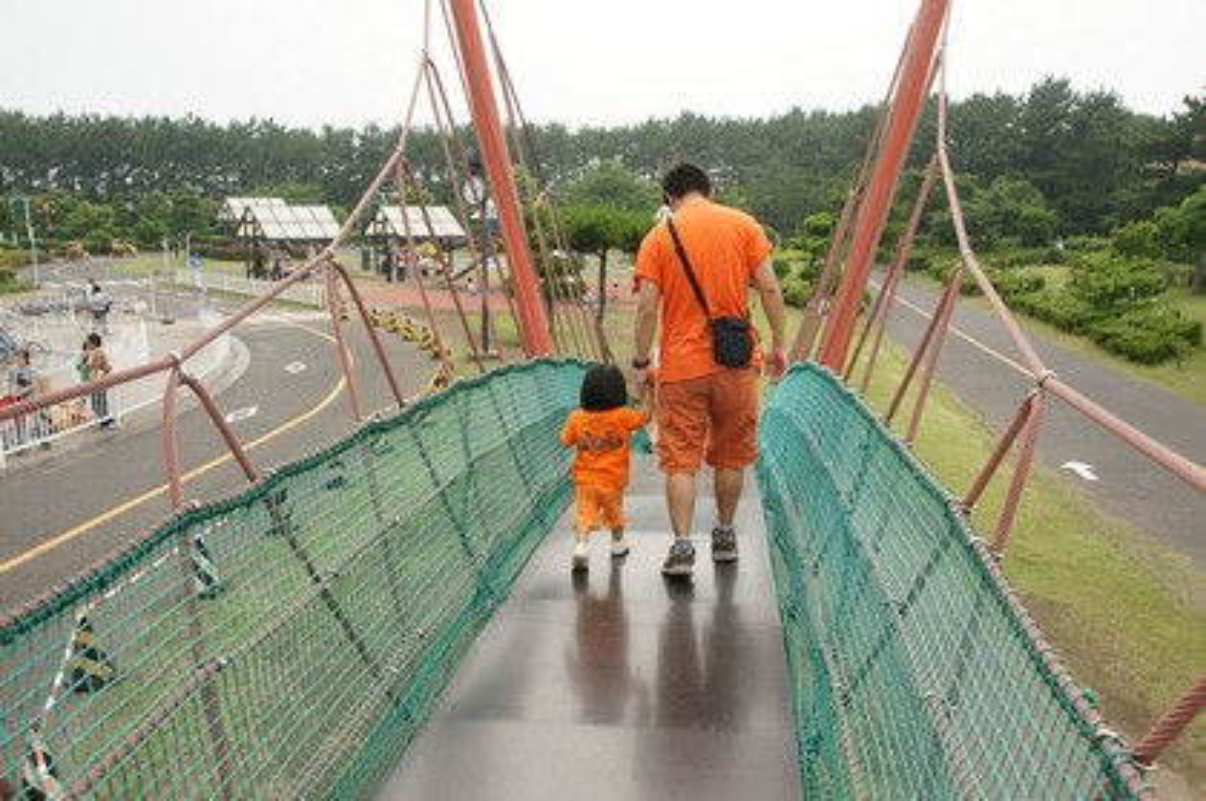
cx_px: 603
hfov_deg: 67.4
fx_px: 903
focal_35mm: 27
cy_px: 400
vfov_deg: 47.8
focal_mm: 18
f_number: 7.1
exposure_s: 1/320
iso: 200
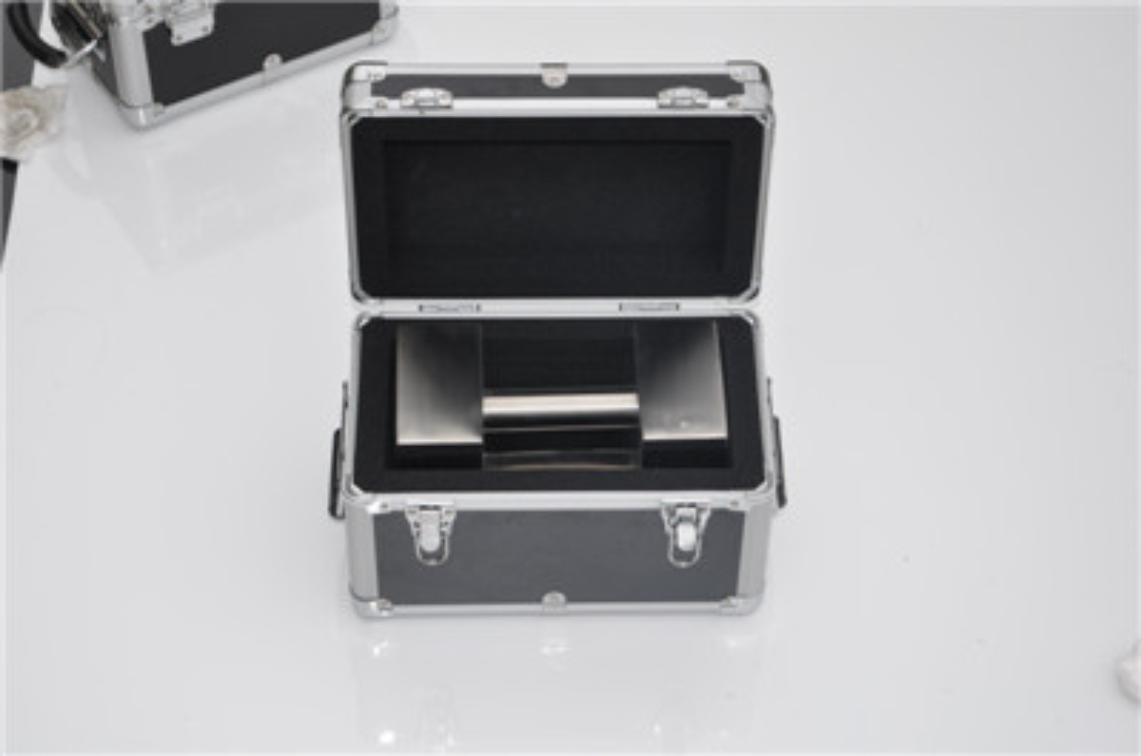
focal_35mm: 78
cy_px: 378
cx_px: 570
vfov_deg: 17.4
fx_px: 2467
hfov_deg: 26.0
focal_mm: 52
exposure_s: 1/200
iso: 200
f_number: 8
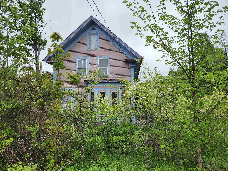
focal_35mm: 23
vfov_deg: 58.9
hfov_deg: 73.9
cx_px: 114
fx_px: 151
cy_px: 86
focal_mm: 5.4
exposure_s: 1/1053
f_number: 1.8
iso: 20
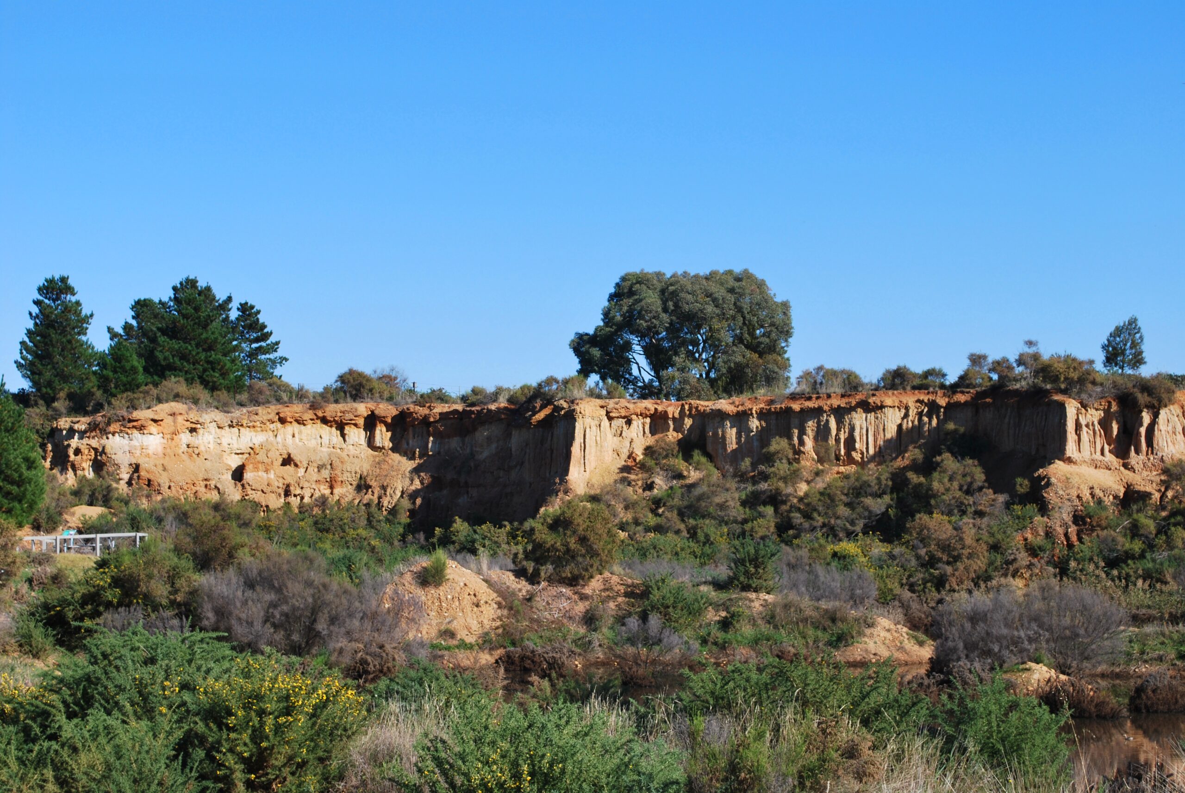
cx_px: 592
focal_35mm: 60
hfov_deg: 33.4
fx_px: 1977
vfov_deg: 22.7
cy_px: 396
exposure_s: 1/250
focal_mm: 40
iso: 100
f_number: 8
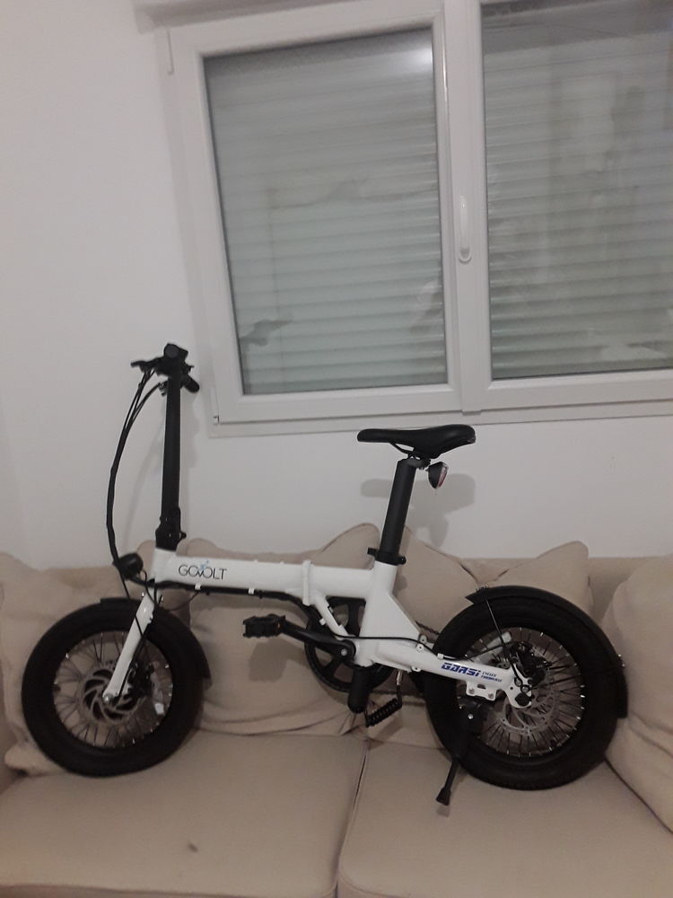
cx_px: 336
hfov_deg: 51.4
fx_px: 700
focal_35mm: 27
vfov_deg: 65.3
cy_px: 449
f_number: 1.9
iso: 160
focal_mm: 2.91
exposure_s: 1/25
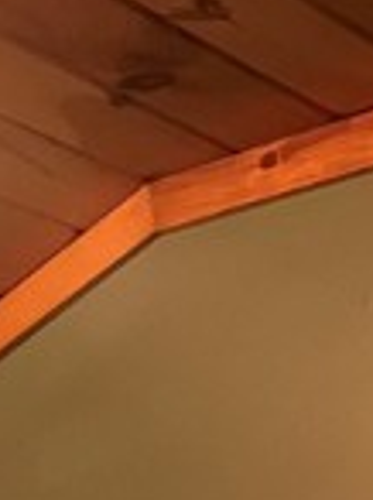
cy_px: 1178
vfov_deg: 11.9
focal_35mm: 137
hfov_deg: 9.6
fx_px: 1974
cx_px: -503
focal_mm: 5.7
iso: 500
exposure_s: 1/40
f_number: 1.5
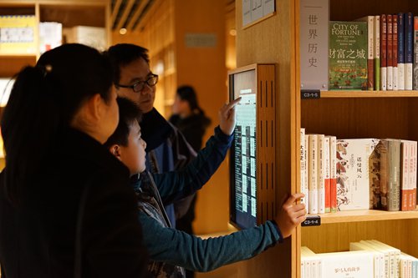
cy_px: 139
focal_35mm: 50
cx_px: 209
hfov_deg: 39.6
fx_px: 580
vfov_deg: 27.0
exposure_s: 1/160
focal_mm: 50
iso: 2000
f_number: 2
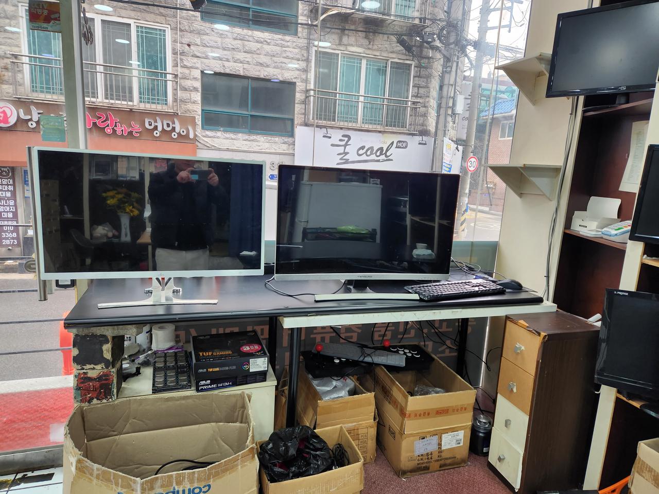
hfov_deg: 73.9
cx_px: 330
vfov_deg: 58.9
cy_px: 247
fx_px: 438
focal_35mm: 23
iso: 100
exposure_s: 1/120
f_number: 1.8
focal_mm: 5.4
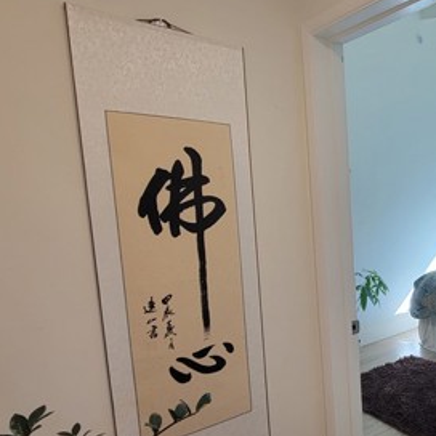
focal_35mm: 27
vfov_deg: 58.9
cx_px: 434
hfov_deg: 48.7
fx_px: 385
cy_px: 242
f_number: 2.2
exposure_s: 1/60
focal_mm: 2.2
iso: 100
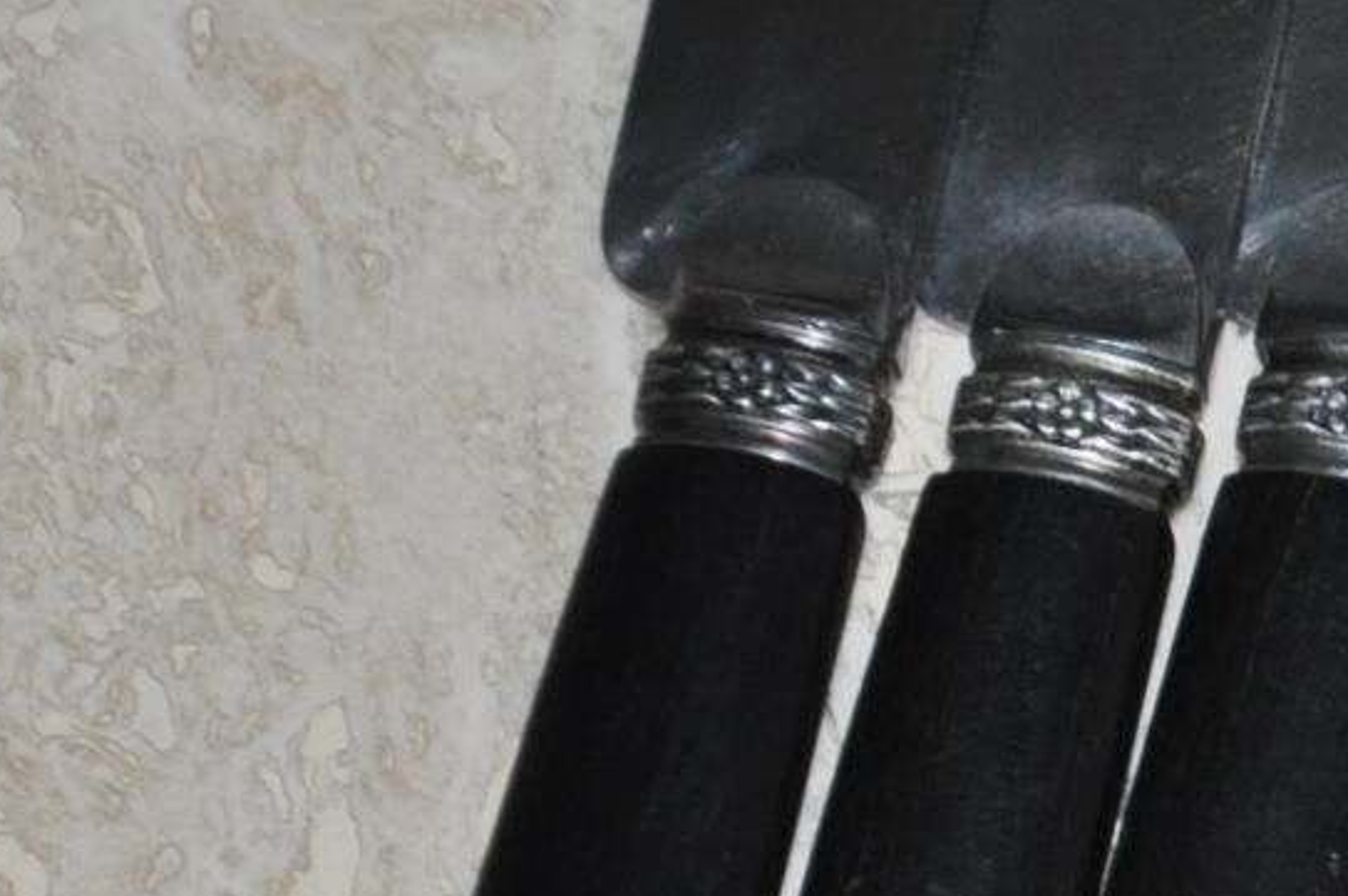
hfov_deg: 3.3
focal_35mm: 622
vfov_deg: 2.2
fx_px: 23268
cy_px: 1328
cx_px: 2269
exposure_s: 1/60
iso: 800
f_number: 5.6
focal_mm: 105
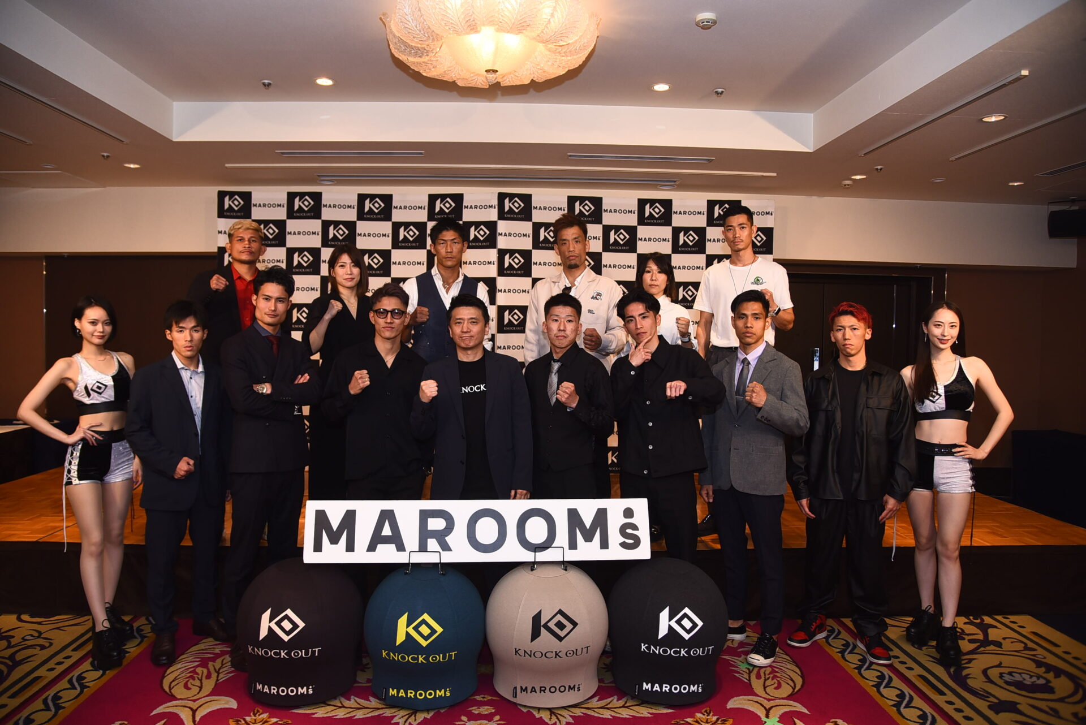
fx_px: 724
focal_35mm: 24
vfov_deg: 53.2
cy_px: 362
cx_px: 543
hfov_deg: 73.7
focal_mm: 24
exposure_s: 1/200
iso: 800
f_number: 4
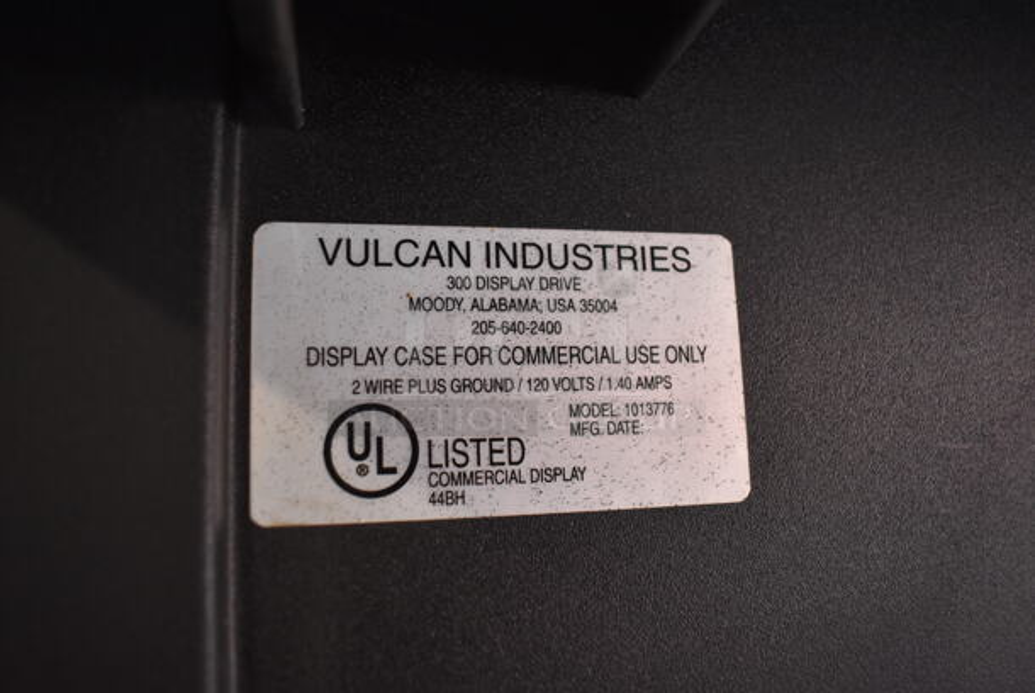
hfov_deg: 67.3
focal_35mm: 27
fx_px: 777
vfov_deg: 48.0
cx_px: 518
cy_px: 346
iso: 1600
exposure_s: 1/60
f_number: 4
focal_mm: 18
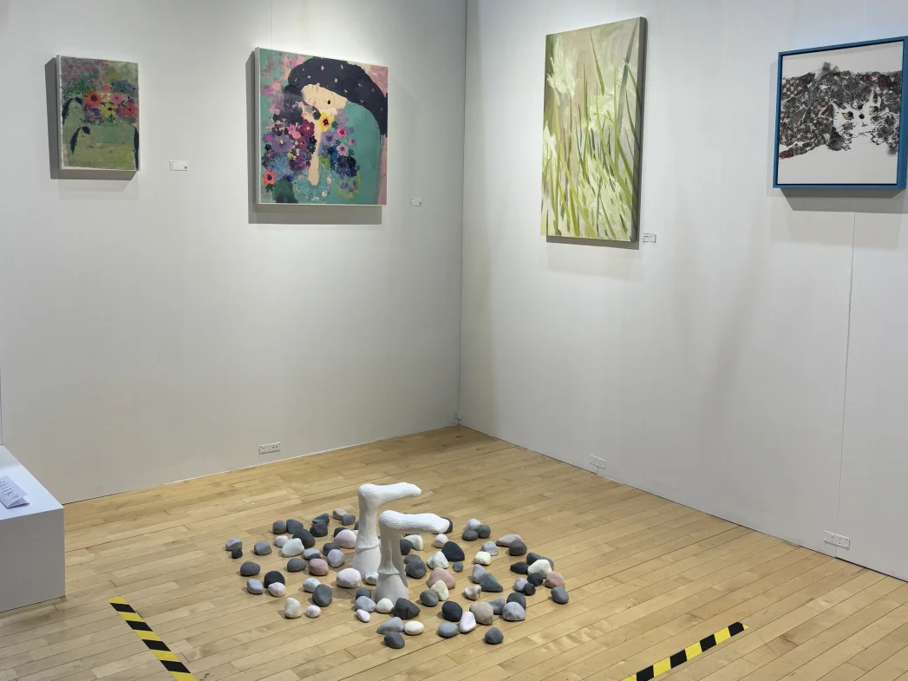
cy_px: 267
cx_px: 455
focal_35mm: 33
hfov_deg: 55.4
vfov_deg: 42.7
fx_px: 866
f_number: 1.78
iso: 64
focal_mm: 6.86
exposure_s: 1/149
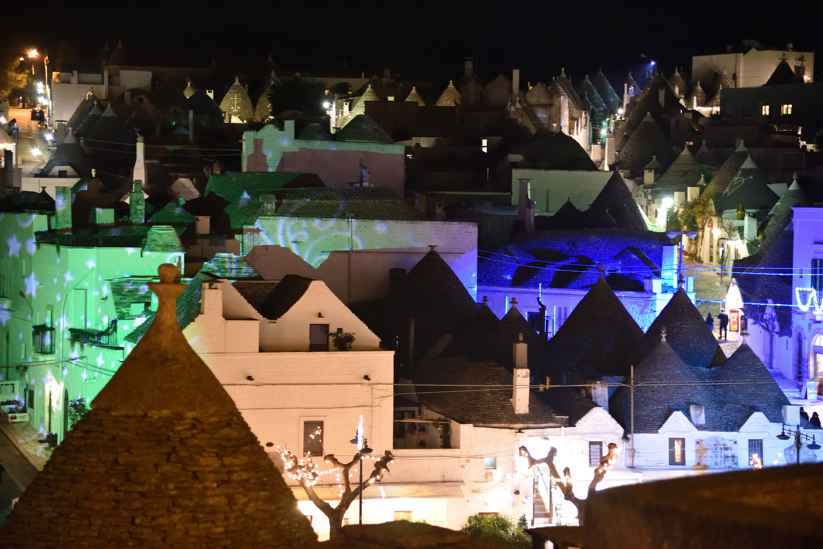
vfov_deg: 15.9
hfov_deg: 23.6
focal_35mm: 86
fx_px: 1967
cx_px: 412
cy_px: 274
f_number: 4
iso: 6400
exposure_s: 1/15
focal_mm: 86
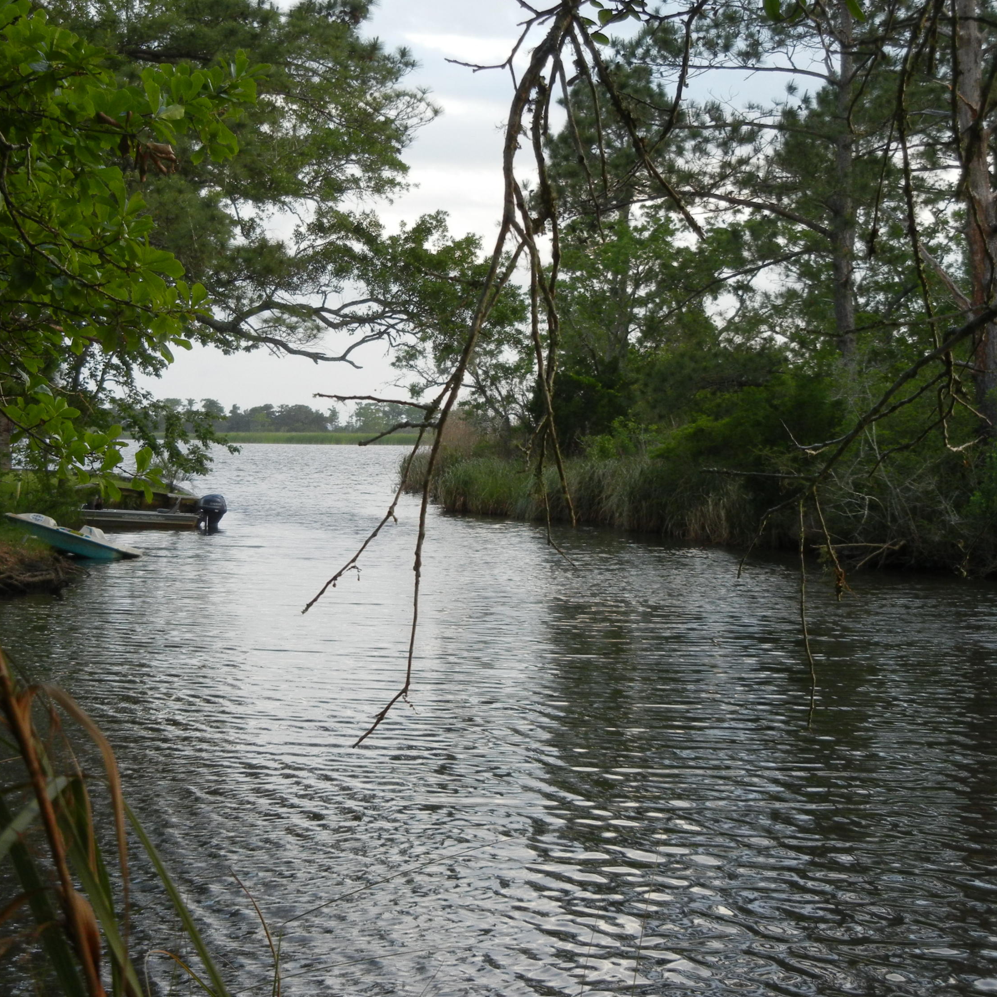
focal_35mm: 81
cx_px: 408
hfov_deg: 21.4
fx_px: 2639
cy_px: 498
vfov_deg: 21.4
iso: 200
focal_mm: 12.2
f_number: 4.1
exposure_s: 1/177
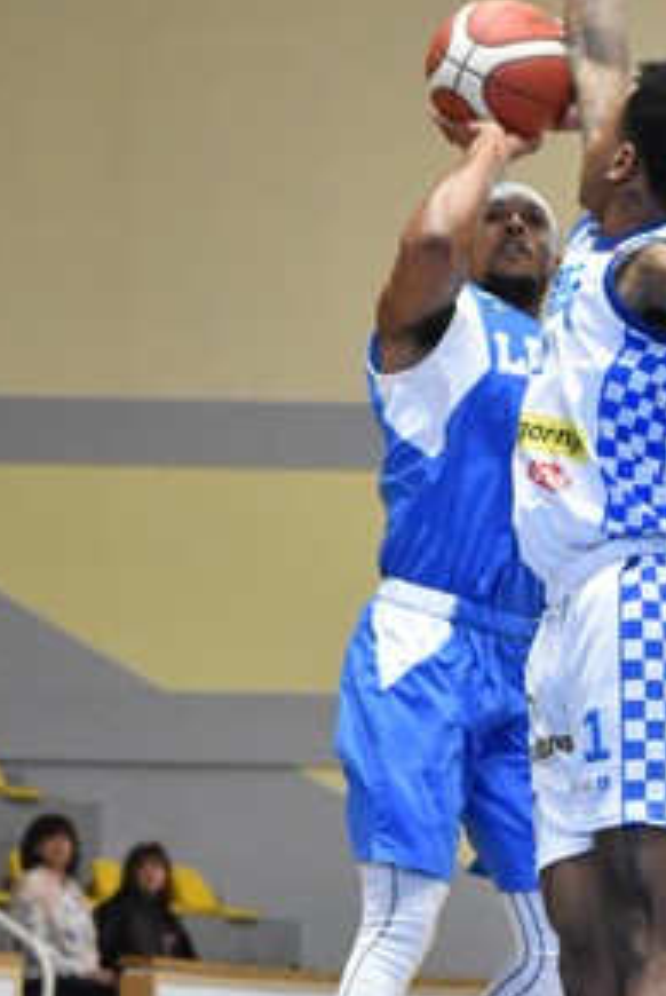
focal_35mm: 217
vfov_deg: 9.5
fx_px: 6007
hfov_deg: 6.3
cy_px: 553
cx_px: 422
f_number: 5.6
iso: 6400
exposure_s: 1/500
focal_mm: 70
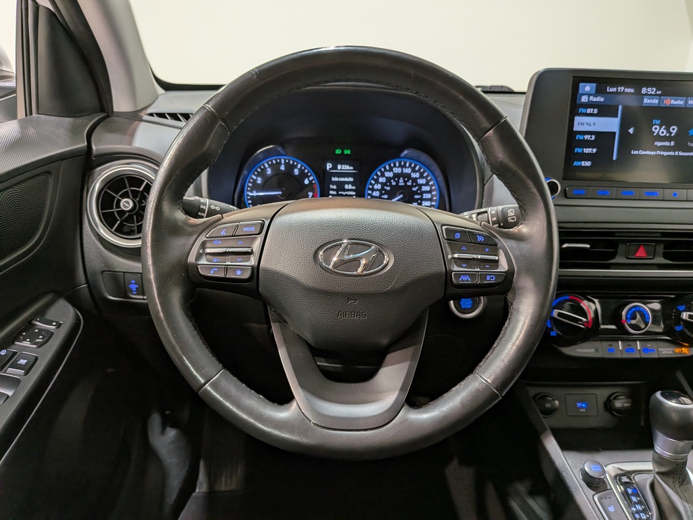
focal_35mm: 24
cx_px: 346
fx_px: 480
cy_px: 260
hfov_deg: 71.6
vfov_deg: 56.8
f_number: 1.7
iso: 180
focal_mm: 4.53
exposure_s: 1/100
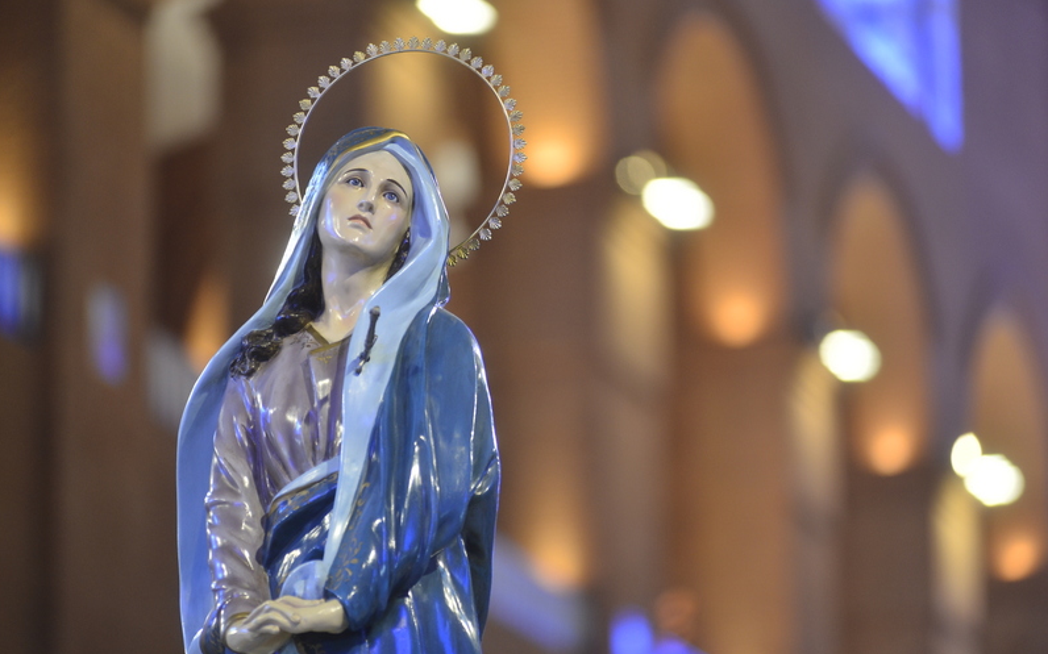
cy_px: 338
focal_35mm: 205
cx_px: 523
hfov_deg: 10.2
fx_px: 5853
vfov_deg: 6.4
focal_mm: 200
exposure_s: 1/125
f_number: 3.5
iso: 800
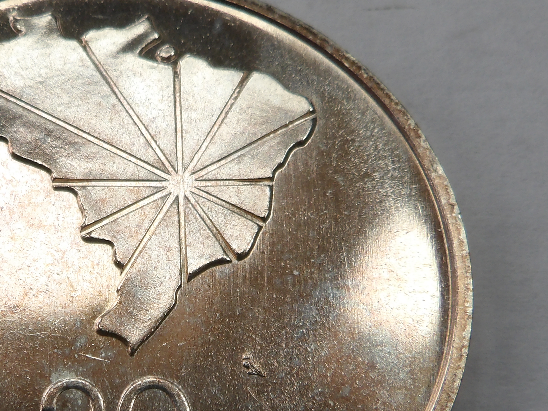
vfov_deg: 17.9
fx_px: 1298
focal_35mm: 82
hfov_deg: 23.6
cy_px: 313
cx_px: 144
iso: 100
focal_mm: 6.2
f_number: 4.5
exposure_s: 1/117
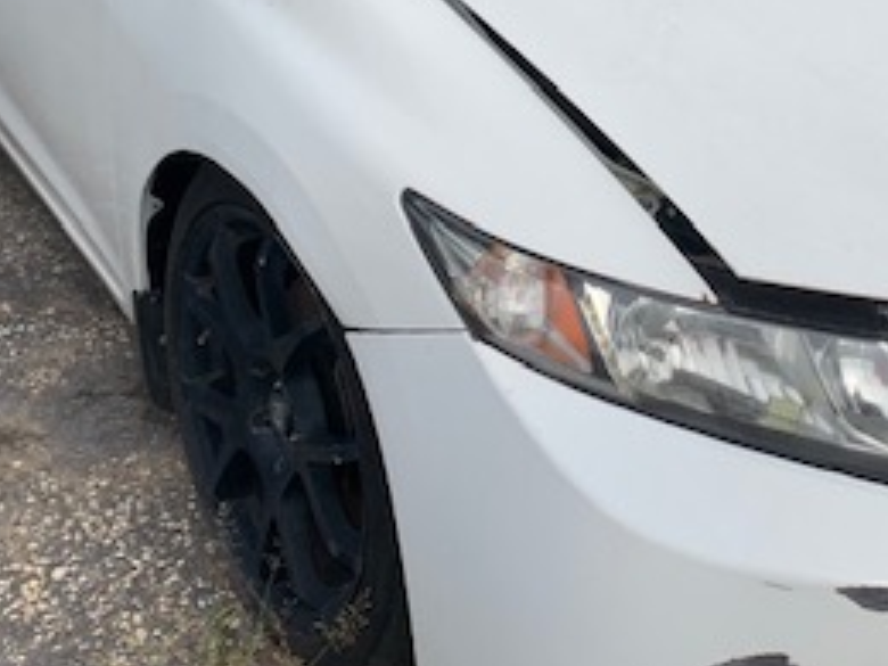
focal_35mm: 64
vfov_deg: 22.5
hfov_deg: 29.9
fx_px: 1642
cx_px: 628
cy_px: 89
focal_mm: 4.25
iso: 25
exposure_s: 1/2075
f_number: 1.8
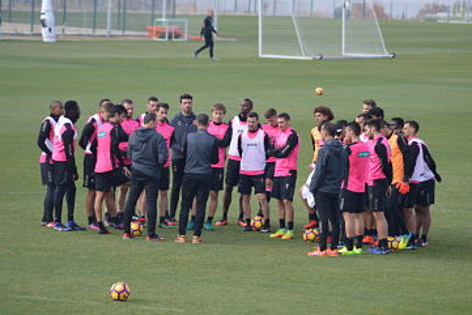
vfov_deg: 4.9
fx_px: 3699
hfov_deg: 7.3
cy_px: 167
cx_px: 250
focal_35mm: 282
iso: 400
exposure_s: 1/1000
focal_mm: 170
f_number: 4.5
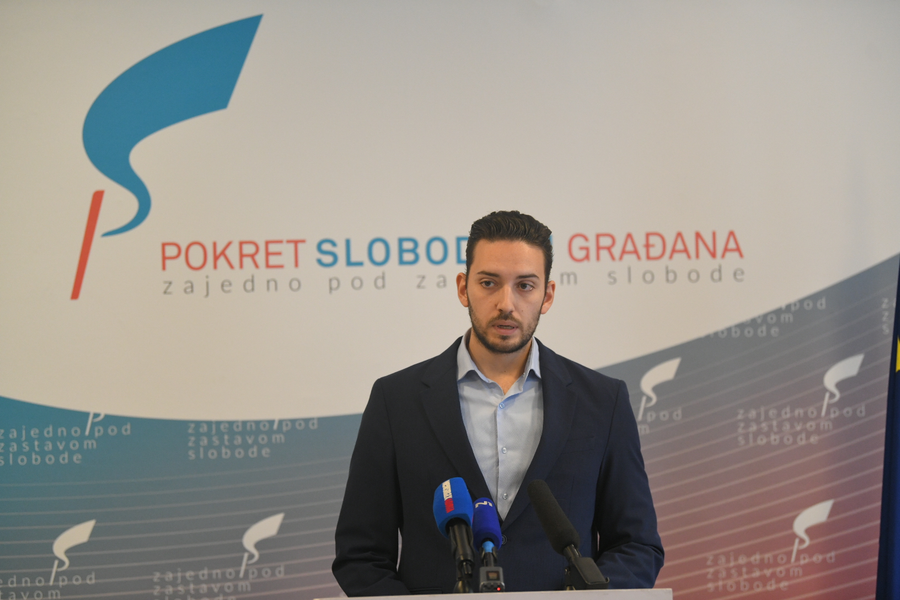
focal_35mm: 102
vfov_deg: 13.4
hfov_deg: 20.0
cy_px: 300
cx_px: 450
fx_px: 2550
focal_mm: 102
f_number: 2.8
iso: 2000
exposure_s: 1/250
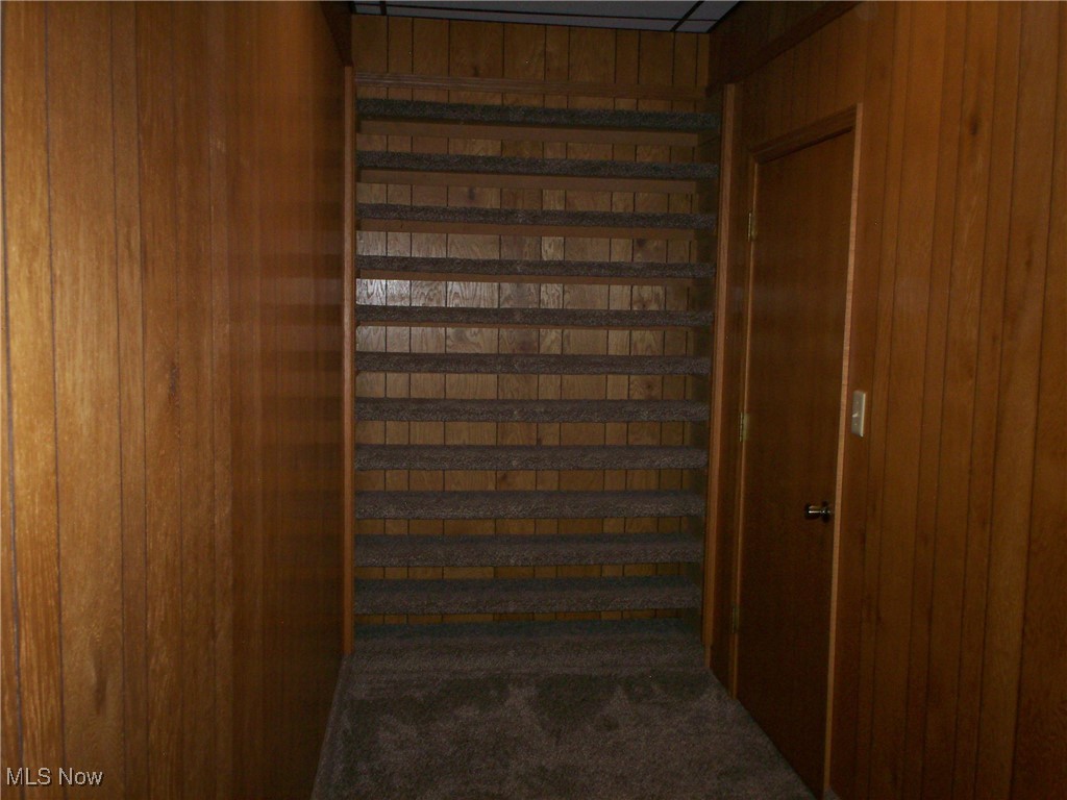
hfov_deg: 51.4
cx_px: 534
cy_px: 400
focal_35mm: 36
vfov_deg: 39.7
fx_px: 1110
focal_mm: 6
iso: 140
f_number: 4.5
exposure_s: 1/60
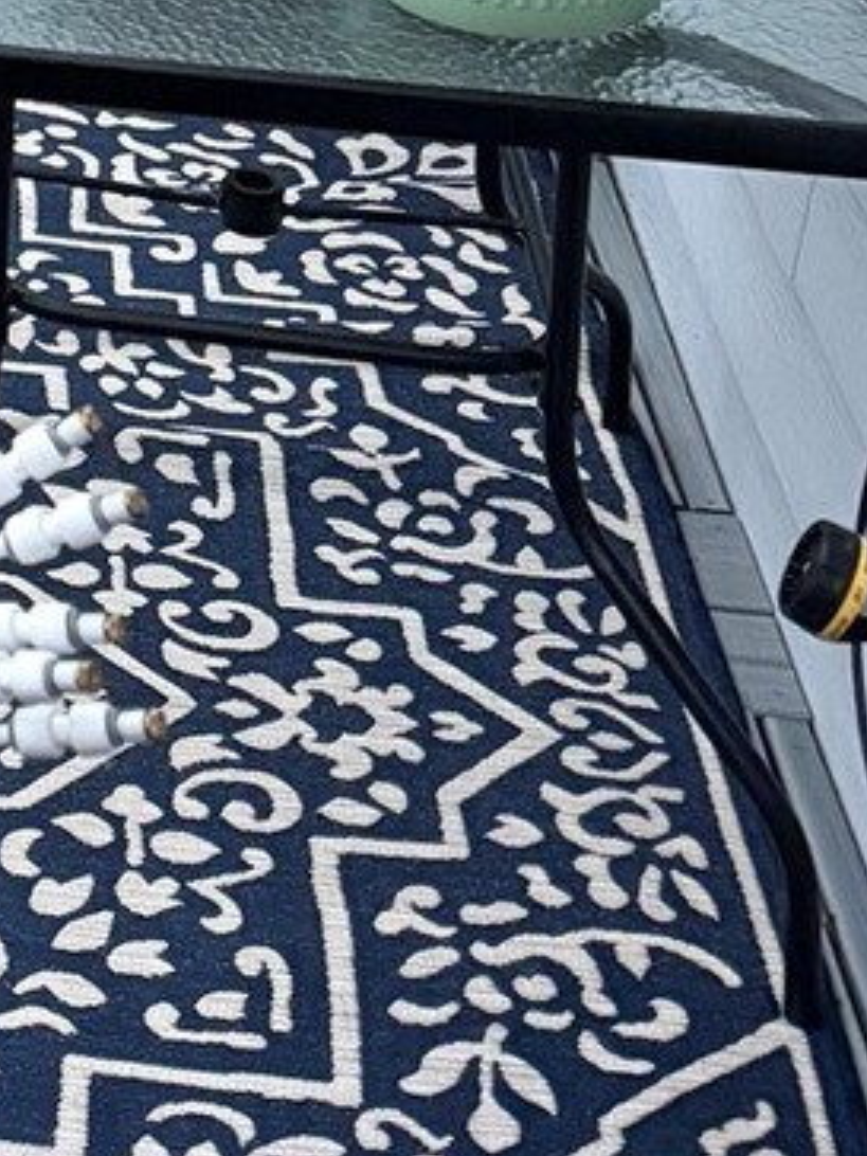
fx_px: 3173
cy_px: -826
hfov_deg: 13.8
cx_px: -715
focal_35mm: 95
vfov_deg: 17.4
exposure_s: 1/60
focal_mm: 6.76
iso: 800
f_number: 1.78
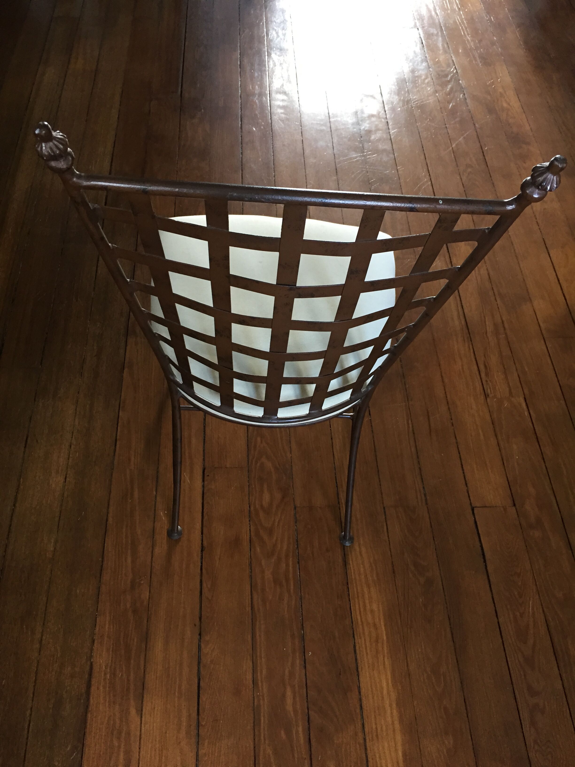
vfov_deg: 61.7
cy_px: 384
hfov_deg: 48.2
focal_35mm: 29
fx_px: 642
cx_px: 288
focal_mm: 4.15
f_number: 2.2
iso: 160
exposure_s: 1/33
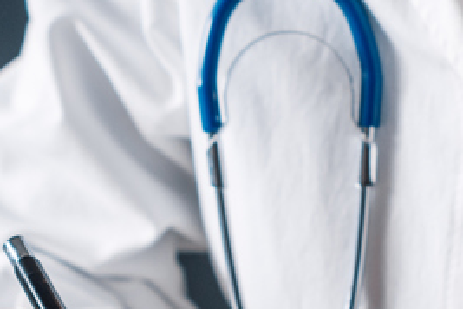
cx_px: -2
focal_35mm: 235
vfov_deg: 5.8
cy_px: 260
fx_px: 3022
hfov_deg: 8.7
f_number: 3.2
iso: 250
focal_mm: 50
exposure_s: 1/125
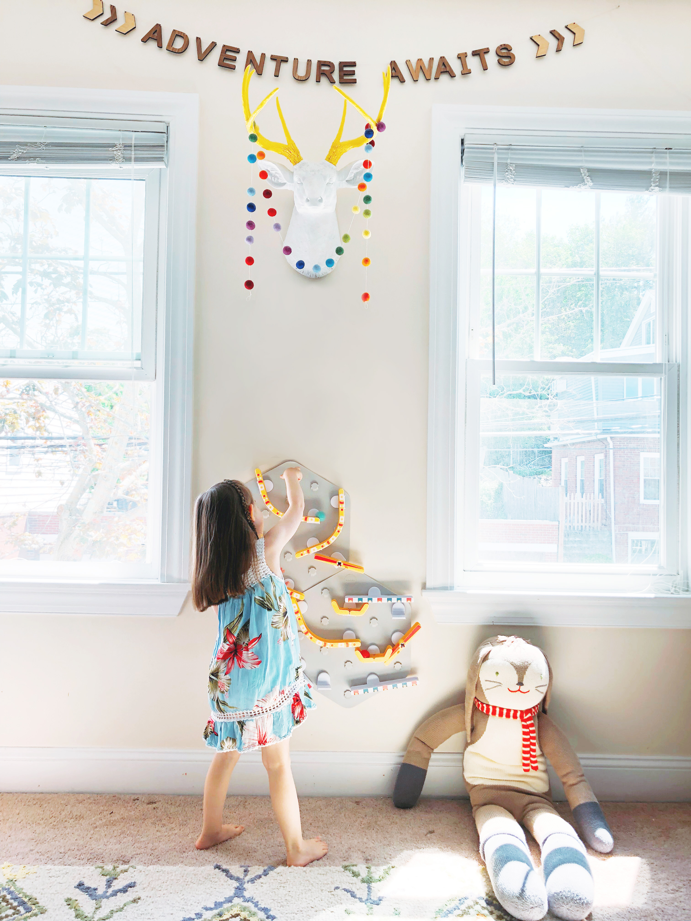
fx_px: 745
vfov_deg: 63.4
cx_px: 346
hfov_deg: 49.7
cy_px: 460
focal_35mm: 28
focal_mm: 4
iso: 20
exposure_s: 1/120
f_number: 1.8
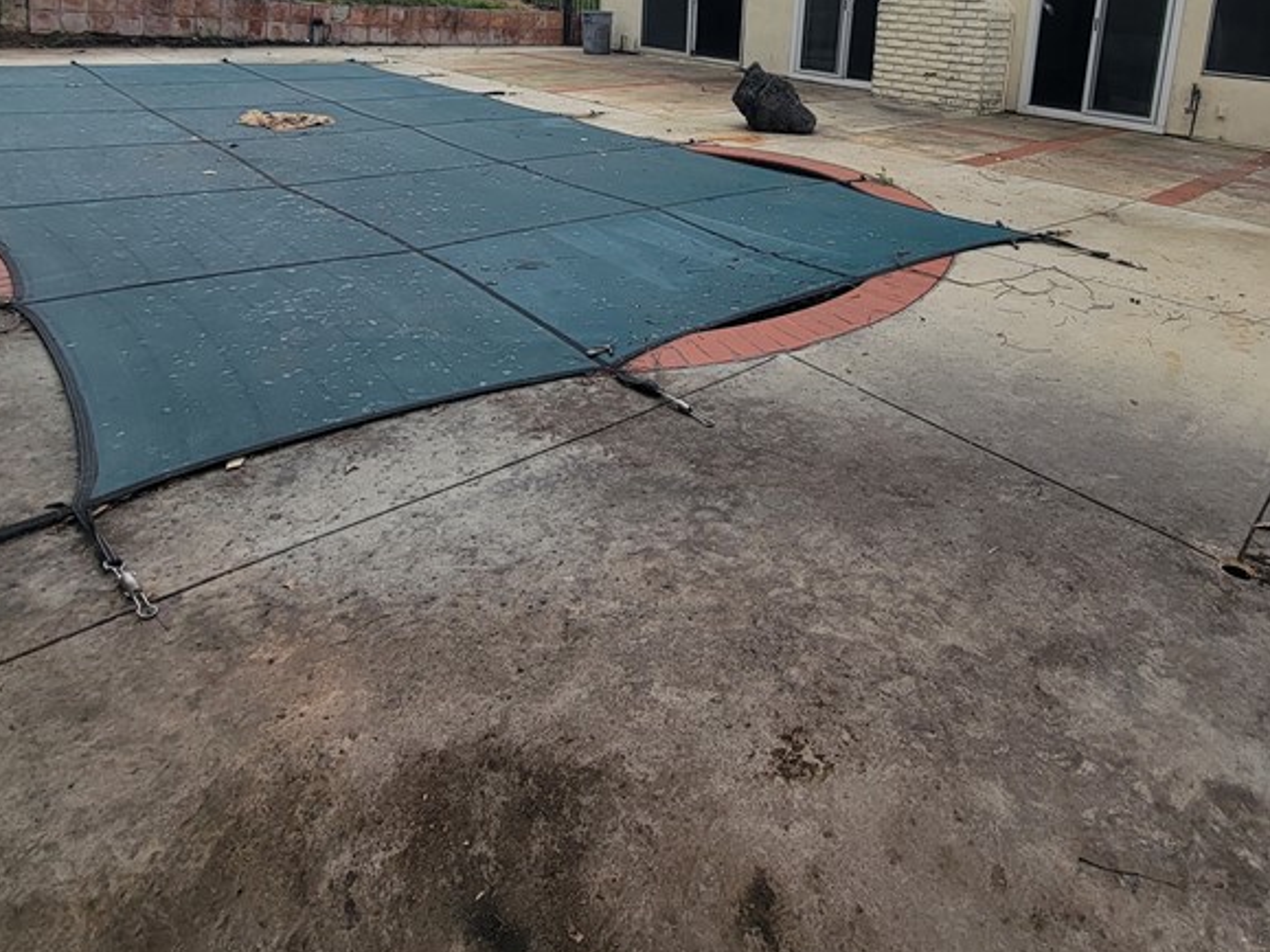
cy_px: 171
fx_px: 844
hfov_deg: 73.5
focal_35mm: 23
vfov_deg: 54.3
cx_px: 730
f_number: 2.2
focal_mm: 2.2
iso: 50
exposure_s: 1/425
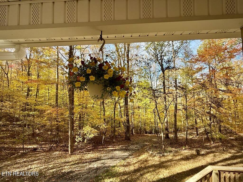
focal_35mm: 14
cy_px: 91
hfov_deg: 102.1
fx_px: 98
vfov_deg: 85.7
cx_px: 122
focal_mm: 2.22
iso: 50
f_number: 2.2
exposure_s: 1/349
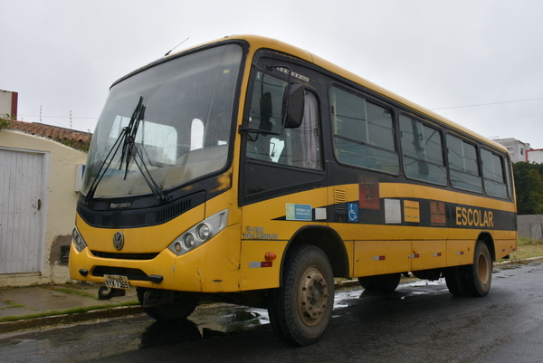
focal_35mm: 33
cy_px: 182
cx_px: 272
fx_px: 498
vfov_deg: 40.0
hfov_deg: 57.2
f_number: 8
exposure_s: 1/500
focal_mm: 22
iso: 280
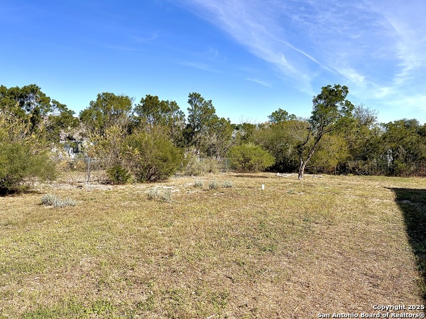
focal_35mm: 26
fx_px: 320
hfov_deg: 67.3
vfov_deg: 53.1
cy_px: 160
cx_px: 213
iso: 50
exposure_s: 1/3311
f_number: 1.6
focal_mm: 5.1
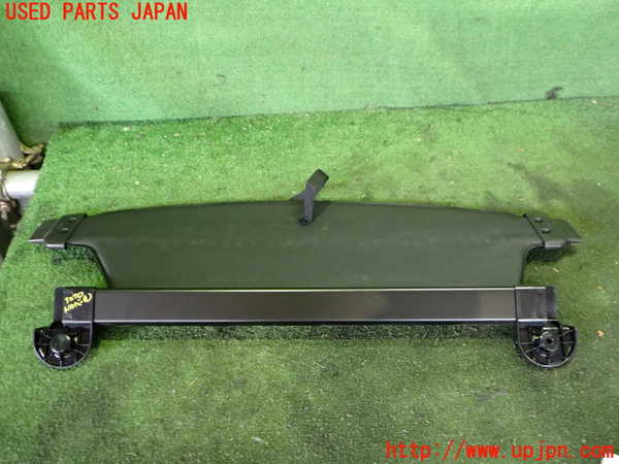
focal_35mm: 30
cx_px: 310
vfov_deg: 46.8
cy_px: 232
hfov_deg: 60.0
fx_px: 536
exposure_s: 1/30
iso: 800
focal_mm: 5.4
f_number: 2.3
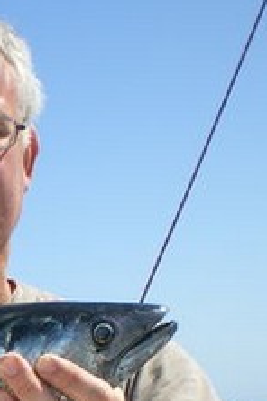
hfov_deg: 12.6
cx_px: -58
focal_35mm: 106
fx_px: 1179
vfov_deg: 18.9
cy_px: 363
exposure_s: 1/500
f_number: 4.6
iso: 50
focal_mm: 6.3
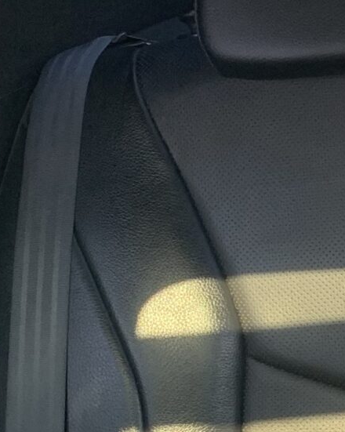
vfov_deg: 16.2
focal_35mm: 118
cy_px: 339
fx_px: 1508
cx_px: 642
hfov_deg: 11.9
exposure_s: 1/83
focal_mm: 4.25
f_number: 1.8
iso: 100
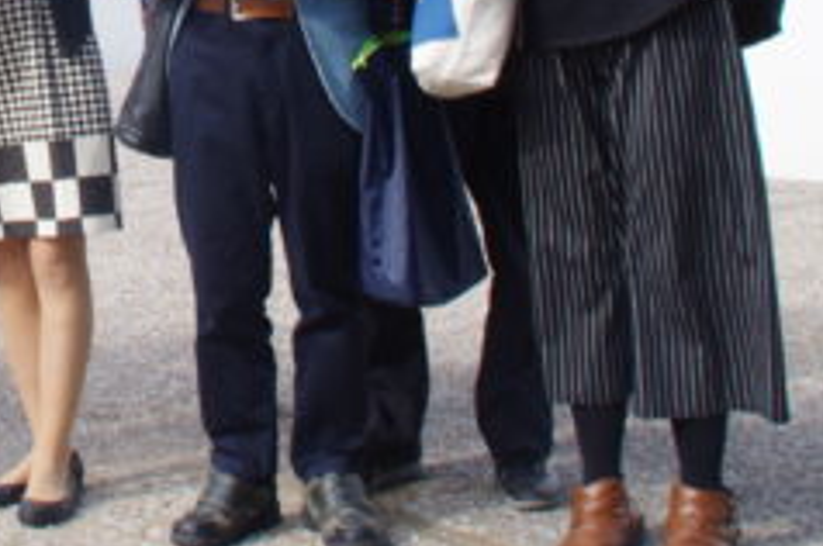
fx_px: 1986
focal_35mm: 87
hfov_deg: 21.6
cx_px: -190
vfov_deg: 14.9
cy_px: -194
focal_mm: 18
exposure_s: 1/100
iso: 200
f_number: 11
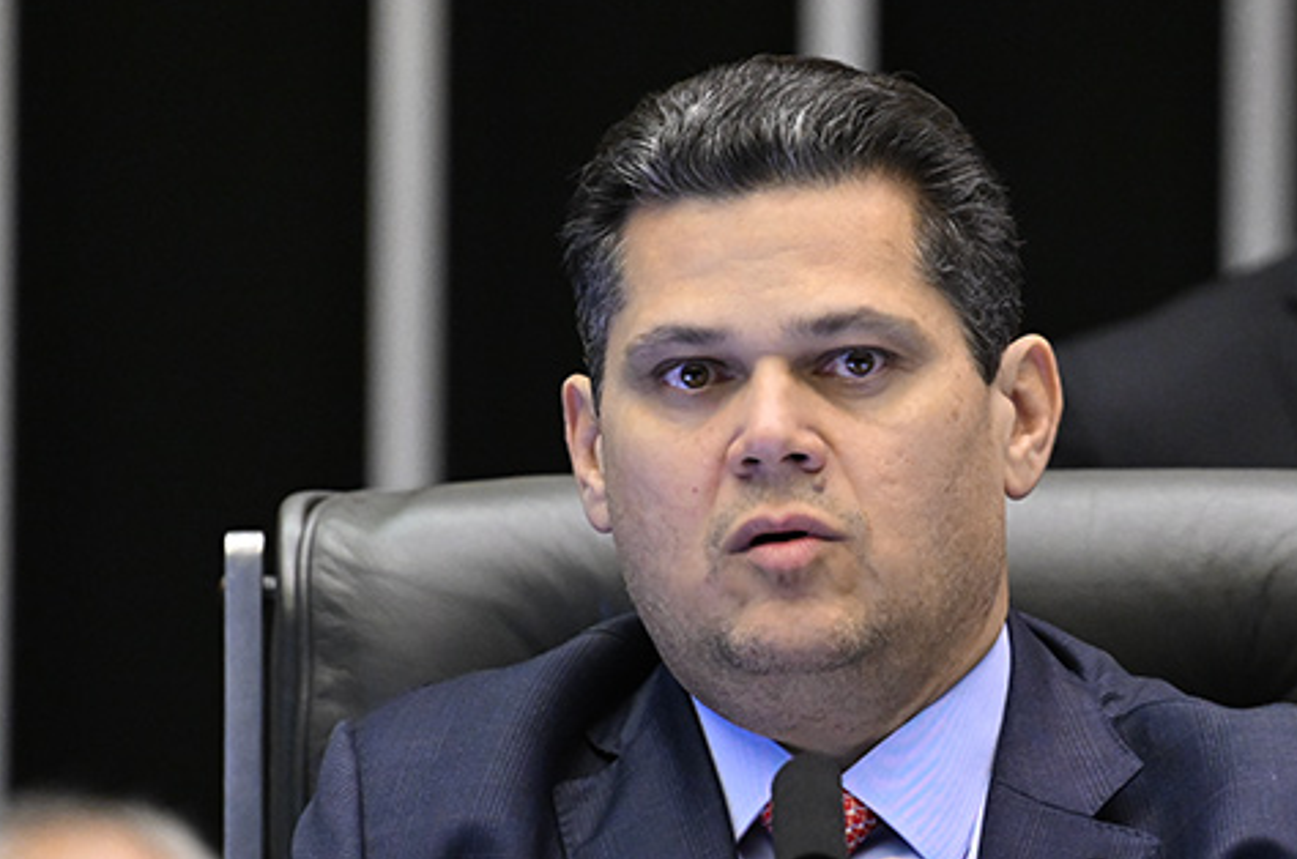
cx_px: 917
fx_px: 19559
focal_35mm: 544
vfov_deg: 2.5
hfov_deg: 3.8
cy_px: 654
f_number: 2.8
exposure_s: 1/125
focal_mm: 200
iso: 2500
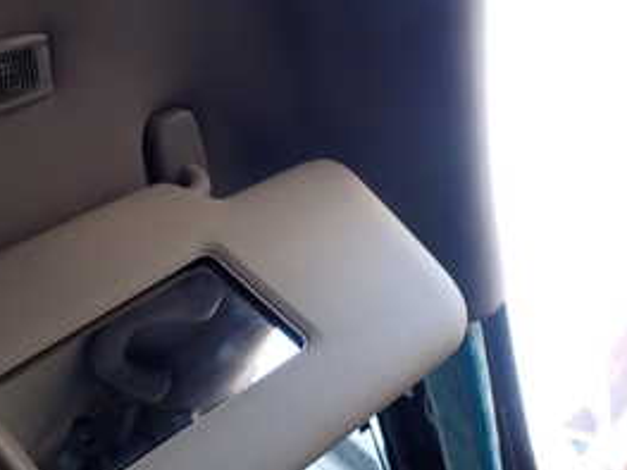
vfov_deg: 25.6
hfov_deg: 32.6
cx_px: 105
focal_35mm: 57
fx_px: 1032
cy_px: 243
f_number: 2.8
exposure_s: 1/80
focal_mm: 4.5
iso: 100
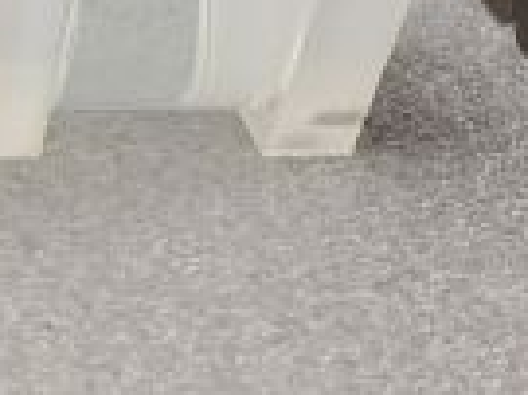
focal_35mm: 213
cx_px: -192
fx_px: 3246
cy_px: -381
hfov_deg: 9.1
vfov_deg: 6.8
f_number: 11
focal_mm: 50
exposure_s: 1/125
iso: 1600
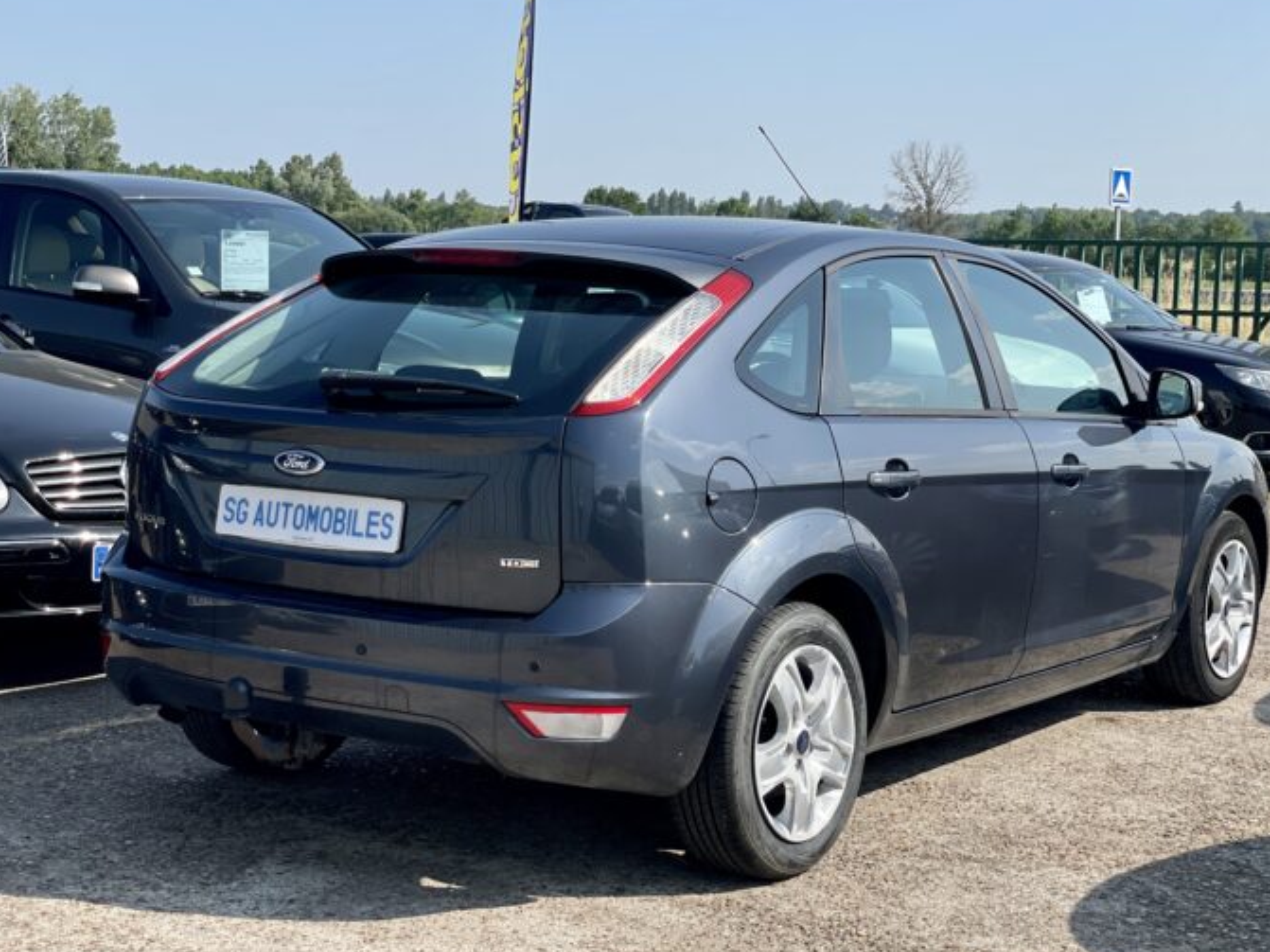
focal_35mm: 62
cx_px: 655
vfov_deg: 23.6
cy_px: 449
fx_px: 2274
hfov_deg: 31.2
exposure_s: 1/1712
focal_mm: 6
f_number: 2
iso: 32
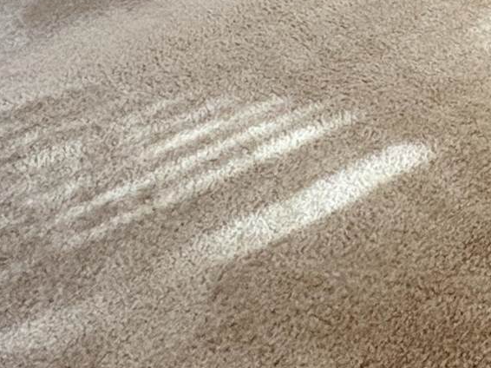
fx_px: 1078
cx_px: 664
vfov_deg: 14.5
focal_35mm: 76
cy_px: -451
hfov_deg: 22.5
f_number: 2.2
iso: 200
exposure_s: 1/60
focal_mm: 2.22
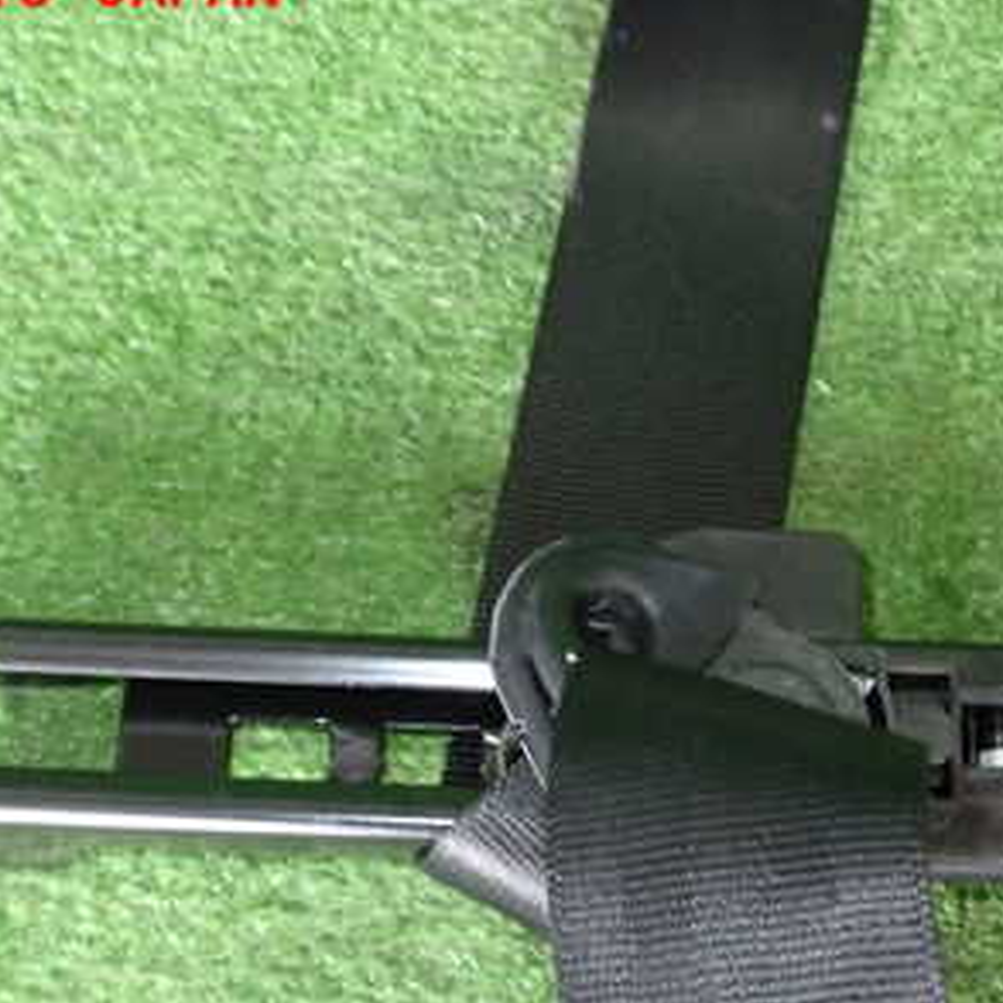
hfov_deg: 29.3
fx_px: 1901
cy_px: 712
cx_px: 685
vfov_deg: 29.2
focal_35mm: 58
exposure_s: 1/8
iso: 1000
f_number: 9
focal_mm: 5.79
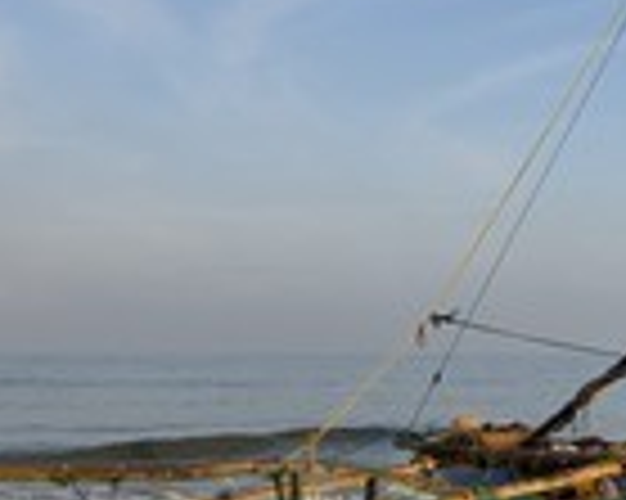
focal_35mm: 68
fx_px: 1259
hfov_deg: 23.7
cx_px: 869
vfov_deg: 22.4
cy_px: 207
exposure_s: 1/160
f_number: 14
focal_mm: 24
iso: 200
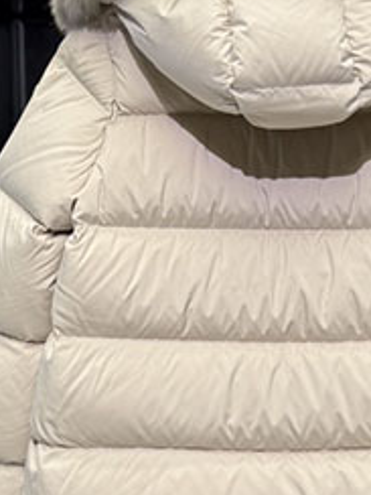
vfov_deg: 20.7
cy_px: 425
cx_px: 280
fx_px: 1329
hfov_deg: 15.8
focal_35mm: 93
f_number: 1.78
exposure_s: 1/100
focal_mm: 6.76
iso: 80
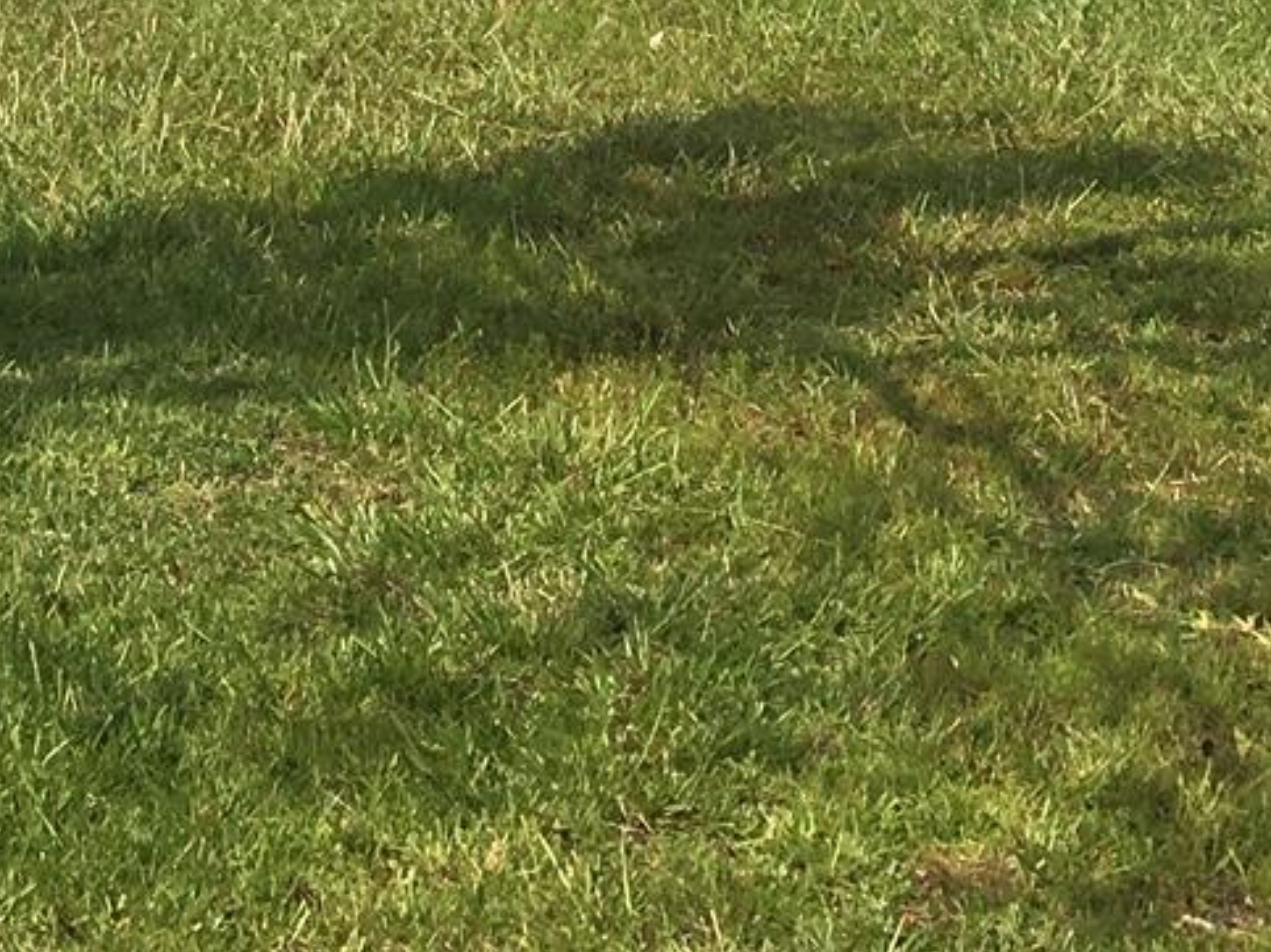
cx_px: 439
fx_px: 4442
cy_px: -926
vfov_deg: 11.1
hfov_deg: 16.3
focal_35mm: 121
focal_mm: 4.15
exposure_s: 1/2024
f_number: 2.2
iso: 25
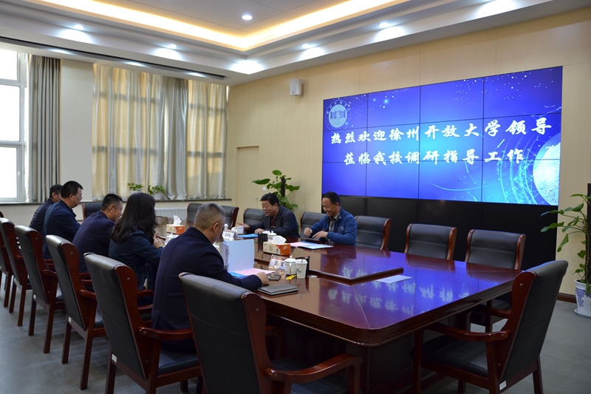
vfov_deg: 47.9
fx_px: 443
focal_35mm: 27
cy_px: 197
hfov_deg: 67.4
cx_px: 296
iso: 400
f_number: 3.5
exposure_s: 1/50
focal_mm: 18
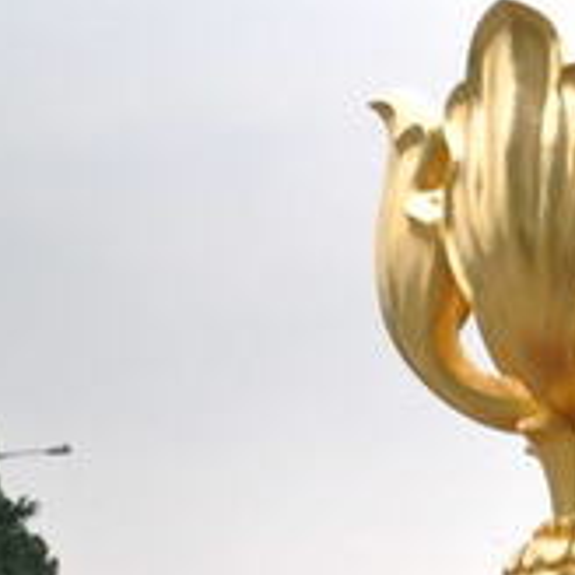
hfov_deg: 20.0
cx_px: 582
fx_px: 1579
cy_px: 692
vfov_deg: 19.4
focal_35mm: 84
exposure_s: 1/25
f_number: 3.5
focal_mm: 18
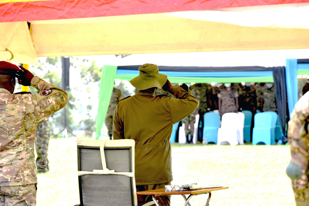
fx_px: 1674
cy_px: 103
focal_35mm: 195
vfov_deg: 7.0
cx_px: 154
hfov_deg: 10.5
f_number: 8
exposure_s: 1/200
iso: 400
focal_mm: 195
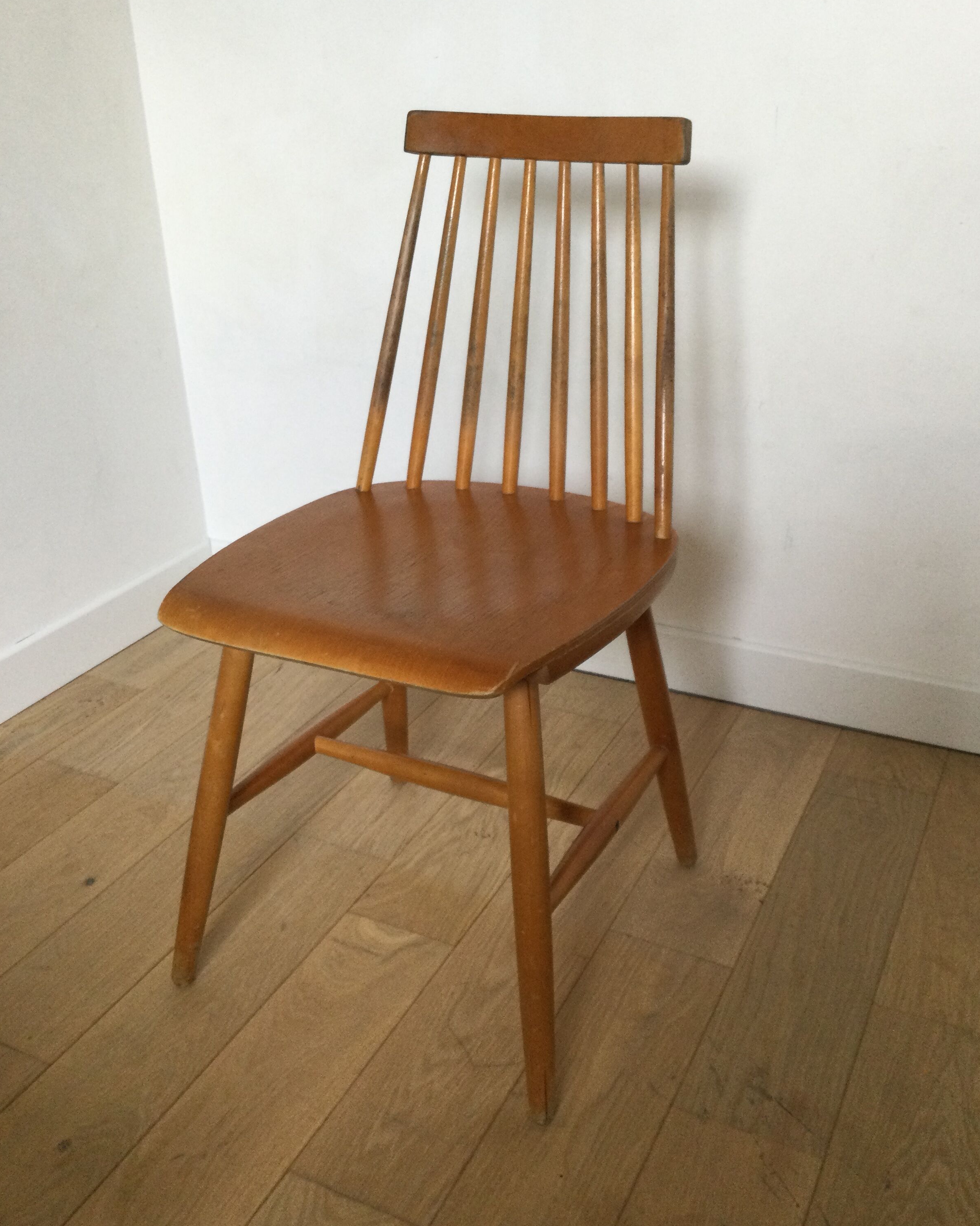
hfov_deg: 44.5
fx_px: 1197
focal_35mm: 33
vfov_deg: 54.2
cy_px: 624
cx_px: 497
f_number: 2.4
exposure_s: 1/33
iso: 100
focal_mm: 3.3
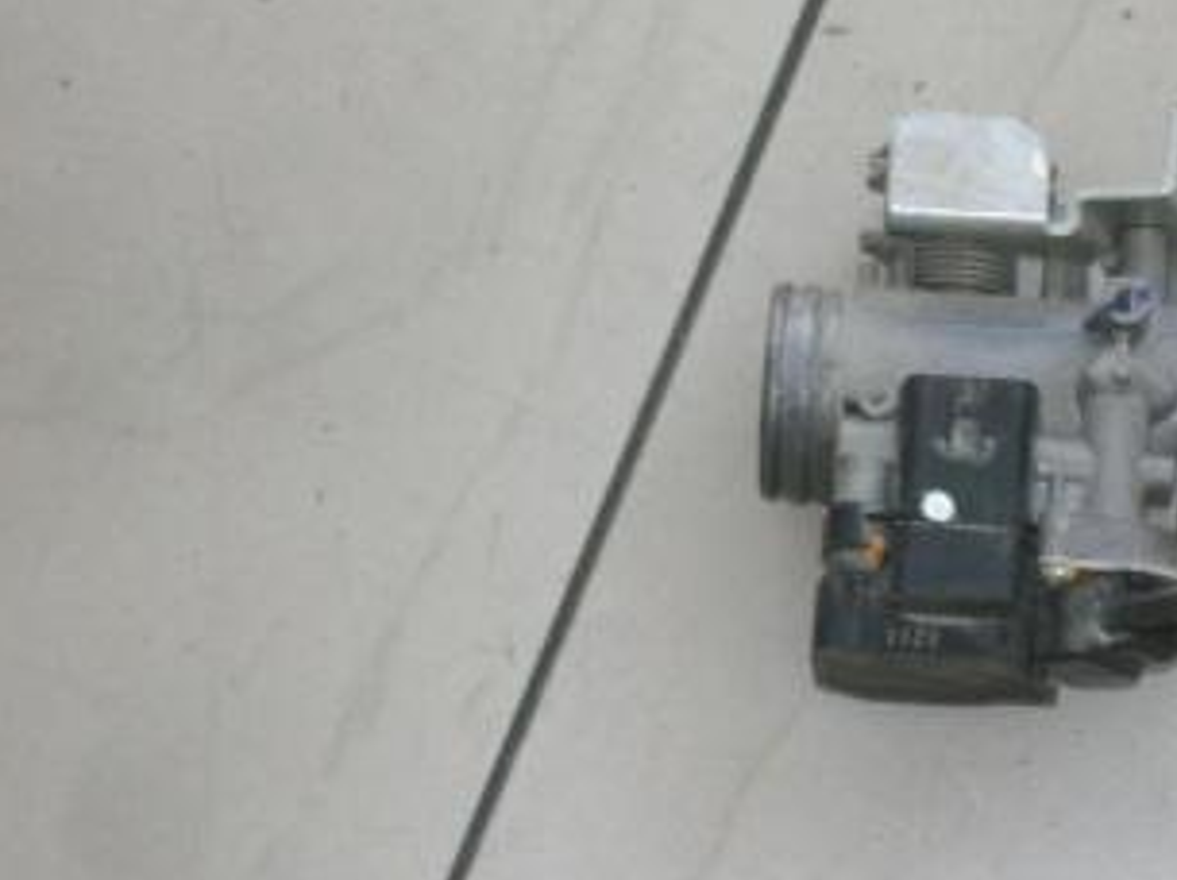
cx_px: 822
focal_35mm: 154
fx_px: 5230
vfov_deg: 9.6
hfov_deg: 12.8
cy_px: 511
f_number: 4.9
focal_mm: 17.4
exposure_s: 1/30
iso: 50
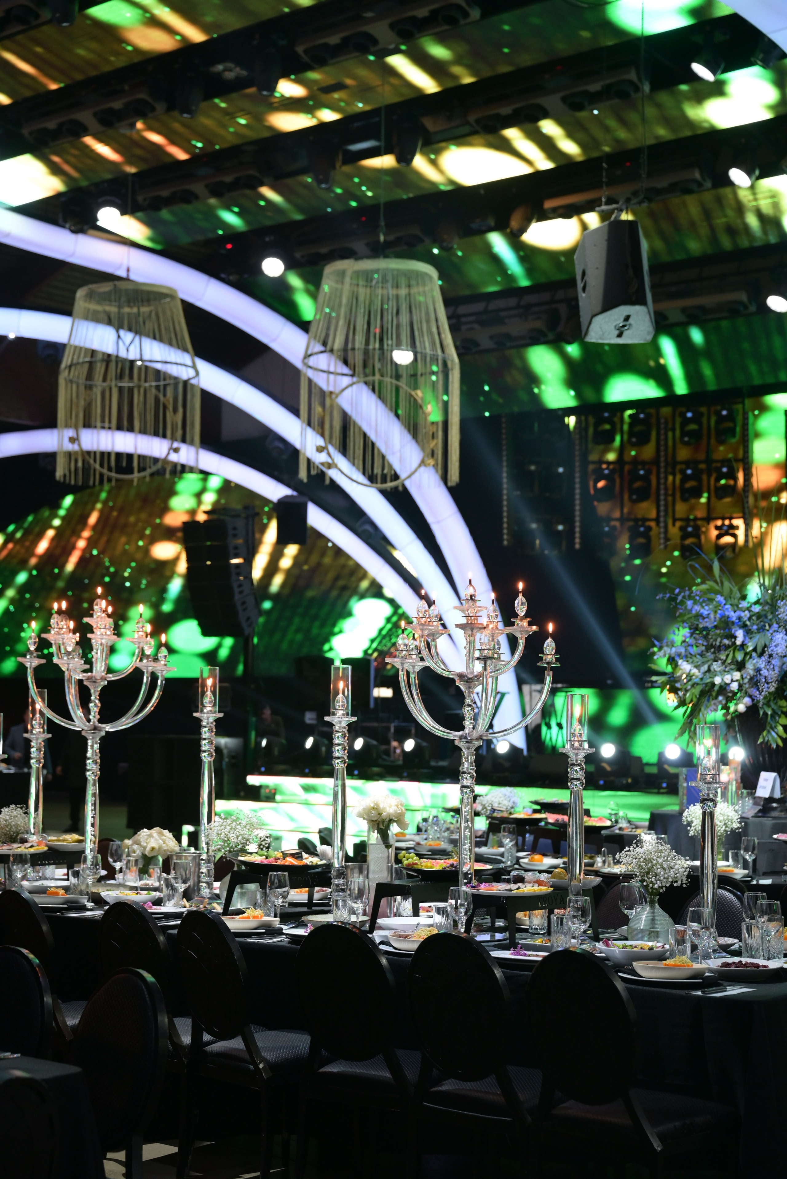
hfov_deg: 25.1
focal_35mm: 54
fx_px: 1769
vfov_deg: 36.9
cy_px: 590
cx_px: 394
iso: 1600
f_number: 4
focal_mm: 54
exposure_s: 1/60
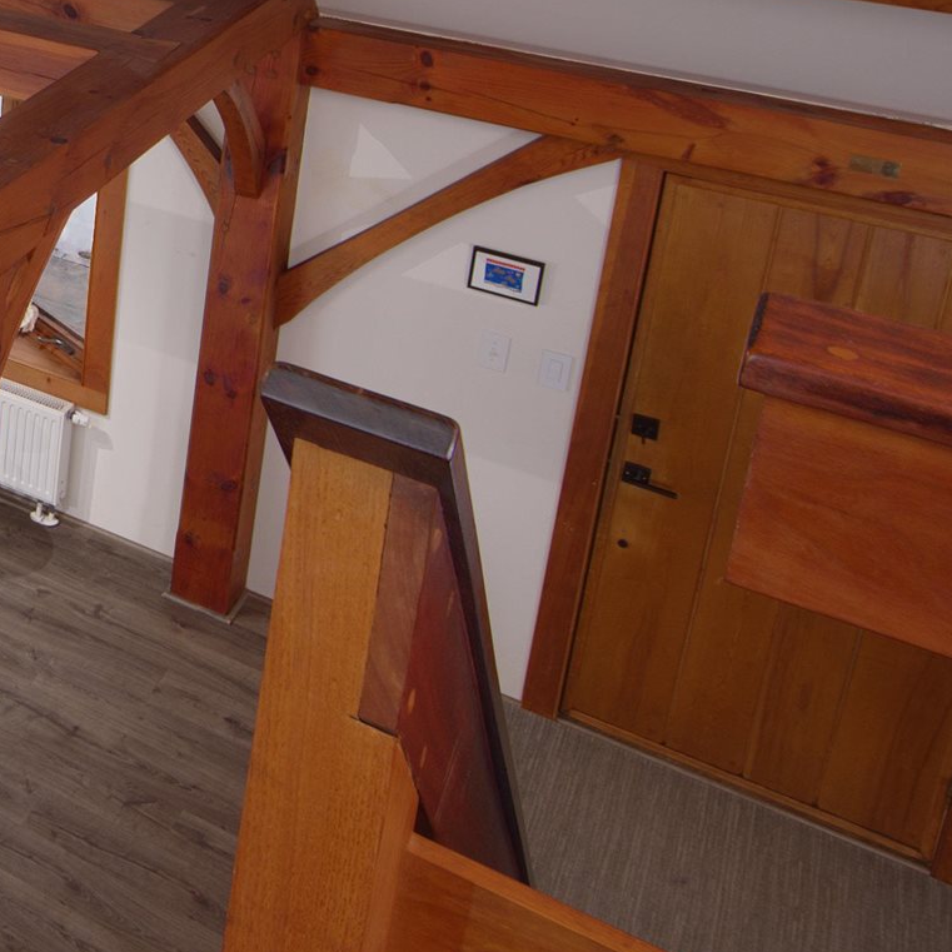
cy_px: -53
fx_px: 1494
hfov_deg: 26.1
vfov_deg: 31.9
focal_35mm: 48
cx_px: -469
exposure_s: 1/1.25
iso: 320
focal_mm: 14
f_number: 7.1
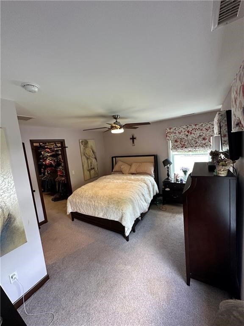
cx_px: 122
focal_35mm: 14
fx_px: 132
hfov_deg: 85.7
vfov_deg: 102.1
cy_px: 163
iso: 320
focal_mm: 2.22
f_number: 2.2
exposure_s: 1/120
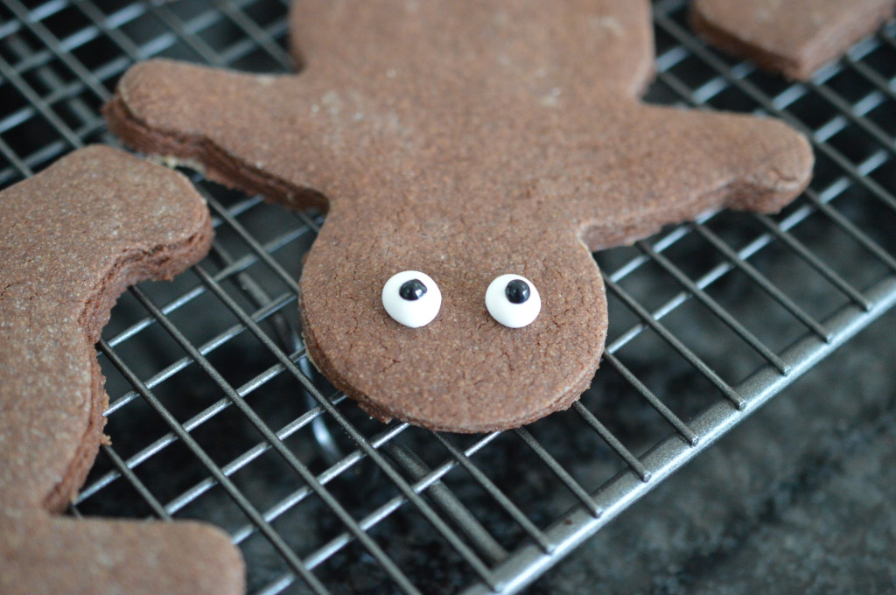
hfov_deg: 33.4
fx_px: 1491
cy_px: 298
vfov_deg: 22.6
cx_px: 448
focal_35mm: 60
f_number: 3
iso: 2500
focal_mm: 40
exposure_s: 1/60
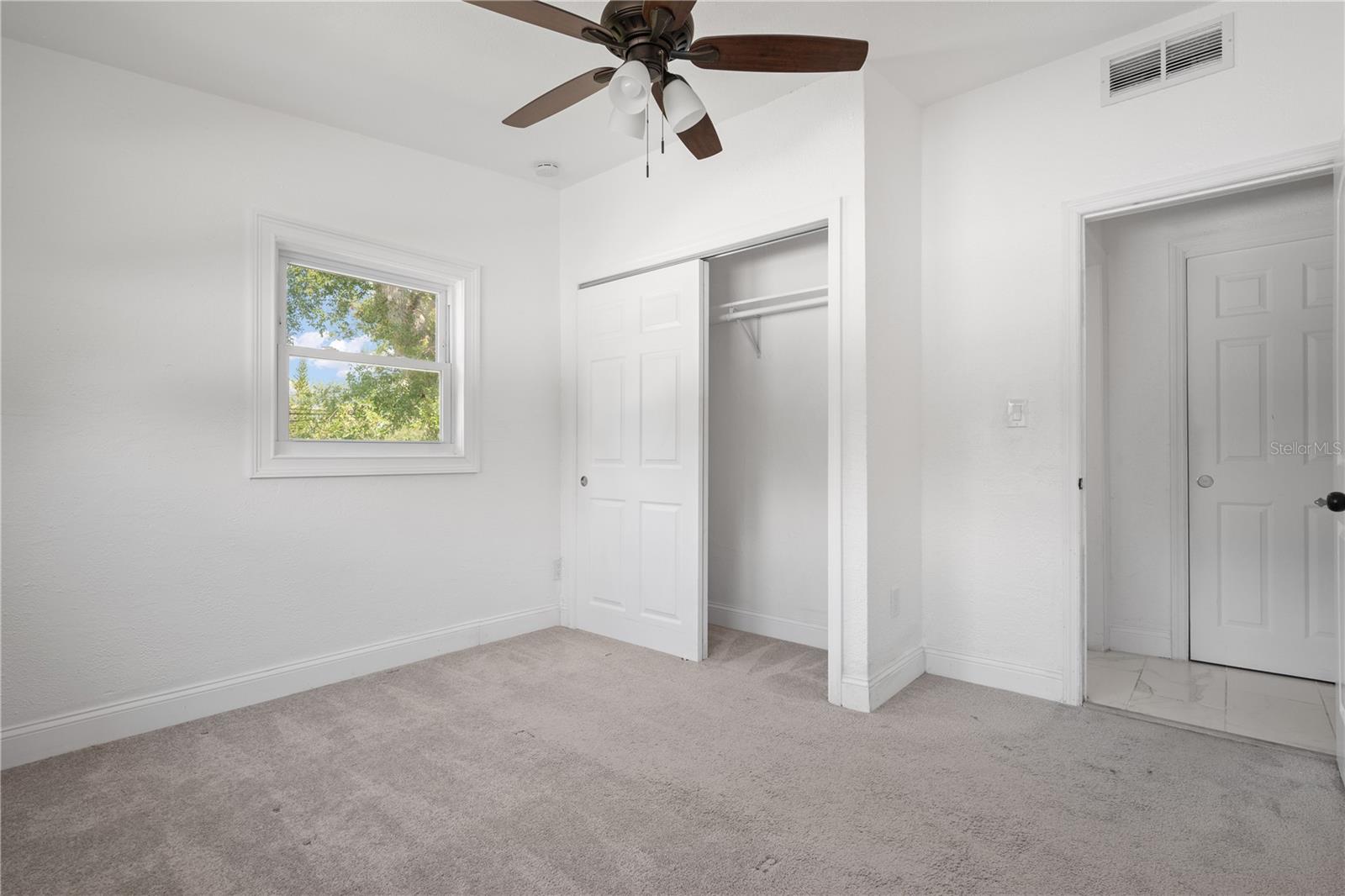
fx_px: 598
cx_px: 672
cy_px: 448
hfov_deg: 96.7
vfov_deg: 73.7
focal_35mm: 16
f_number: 8
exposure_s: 1/50
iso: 640
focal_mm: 16
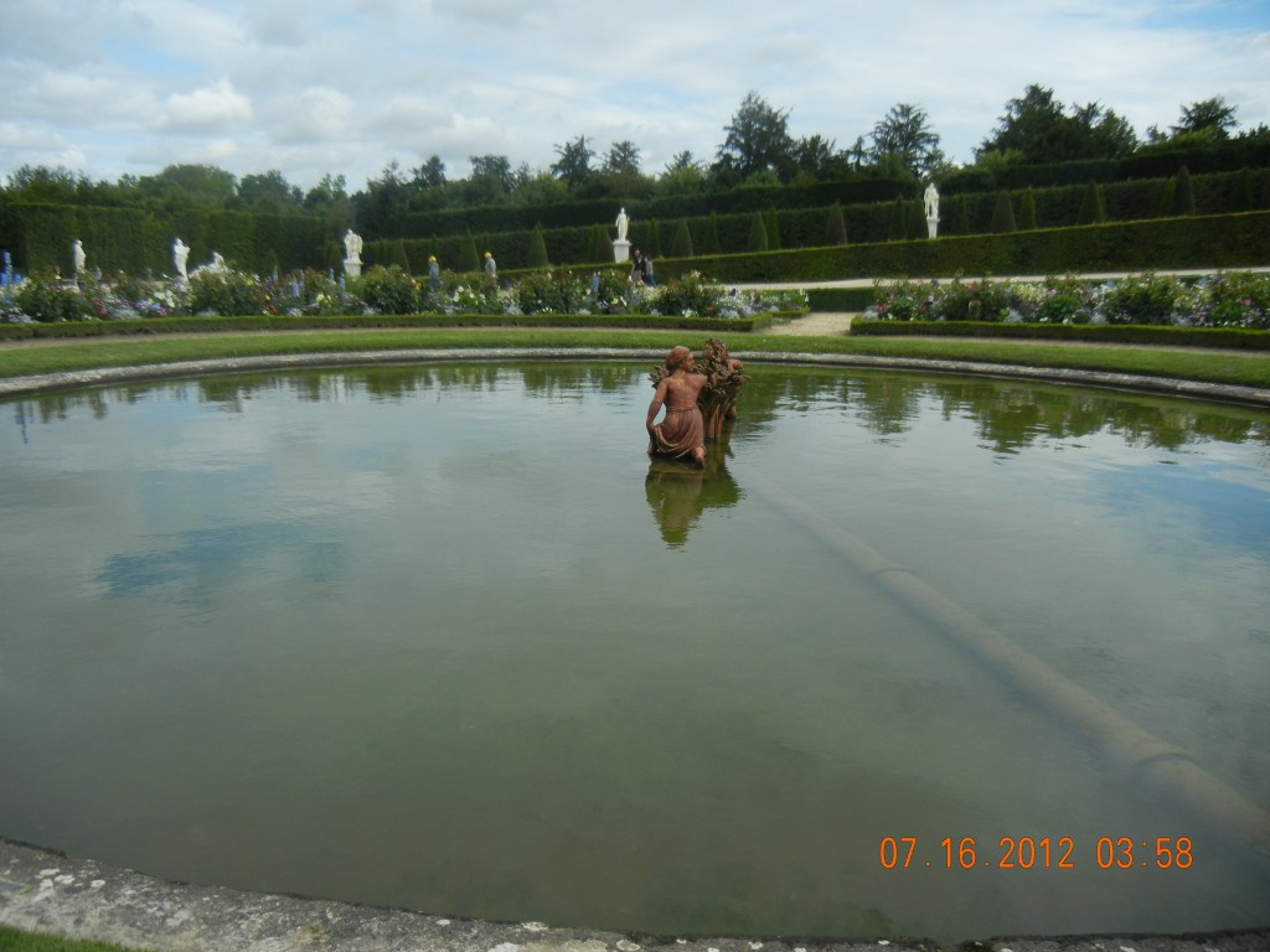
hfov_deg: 60.0
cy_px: 476
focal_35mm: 30
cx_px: 635
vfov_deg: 46.8
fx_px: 1101
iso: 160
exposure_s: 1/356
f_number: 7
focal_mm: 5.4
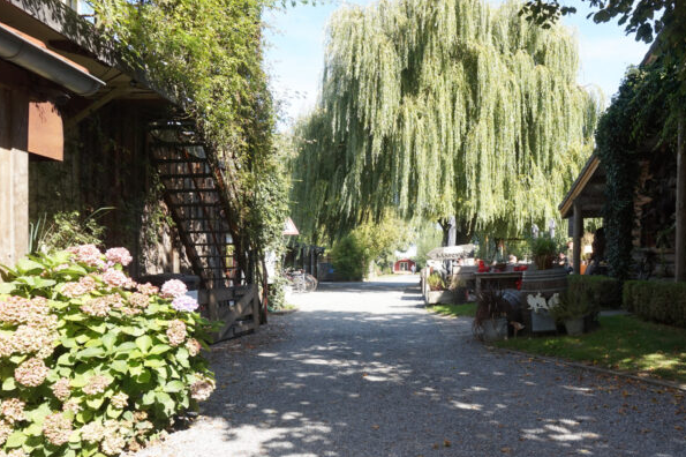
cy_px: 200
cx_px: 425
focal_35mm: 31
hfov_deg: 59.6
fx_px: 590
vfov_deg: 42.2
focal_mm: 16
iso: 100
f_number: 8
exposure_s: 1/80
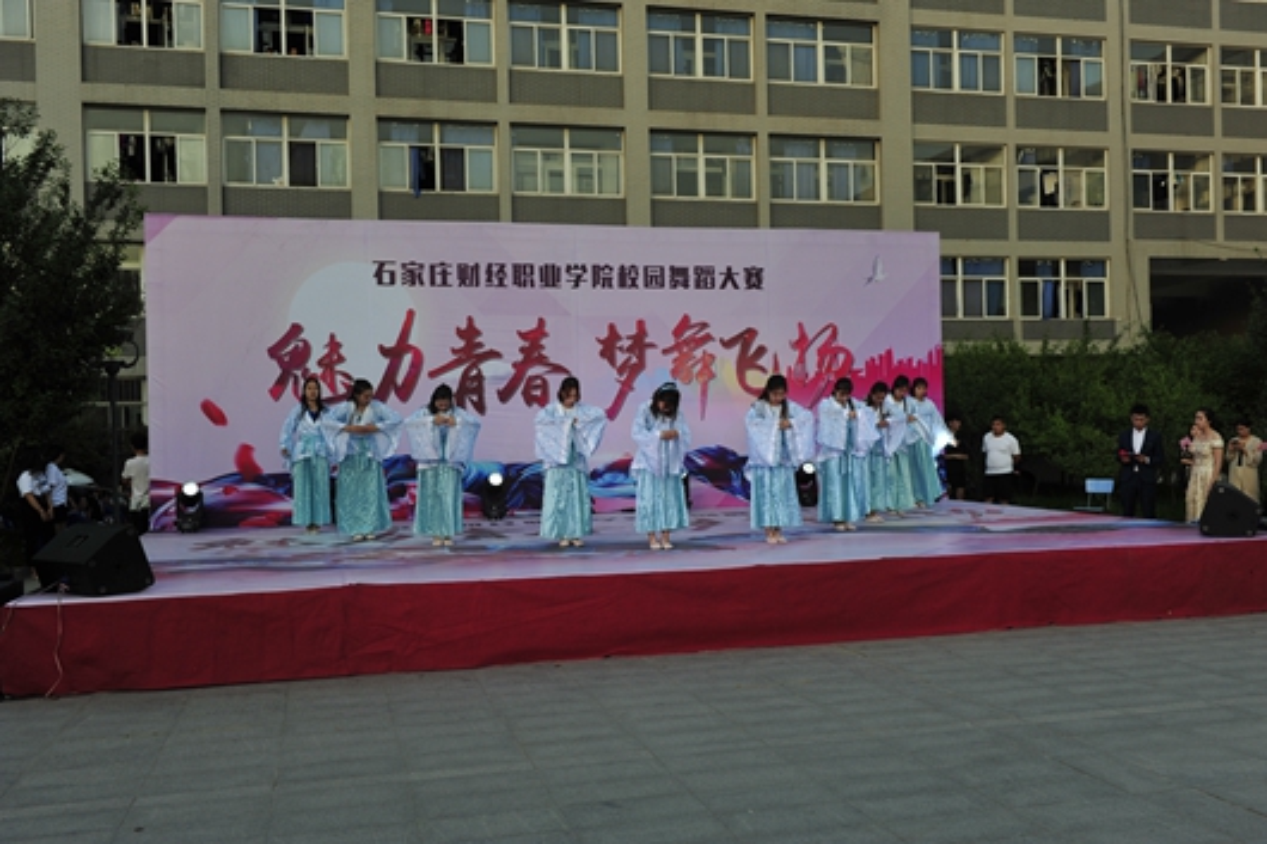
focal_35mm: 34
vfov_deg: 38.9
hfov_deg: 55.8
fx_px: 1196
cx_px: 634
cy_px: 422
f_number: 7.1
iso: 400
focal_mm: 34
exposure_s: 1/200
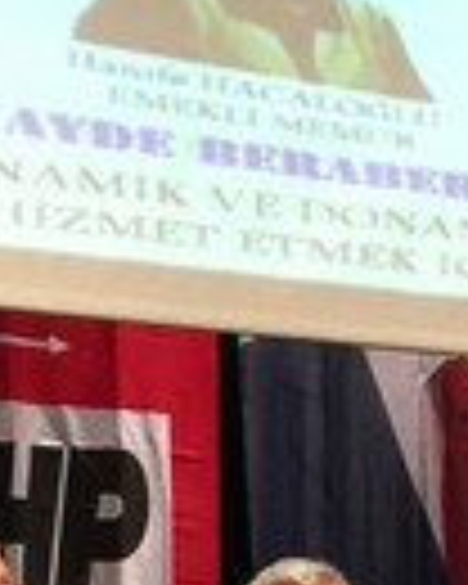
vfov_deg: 12.2
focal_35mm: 146
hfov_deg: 10.5
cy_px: 1008
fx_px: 2528
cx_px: 423
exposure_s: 1/17
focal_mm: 4.15
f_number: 2.2
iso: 100
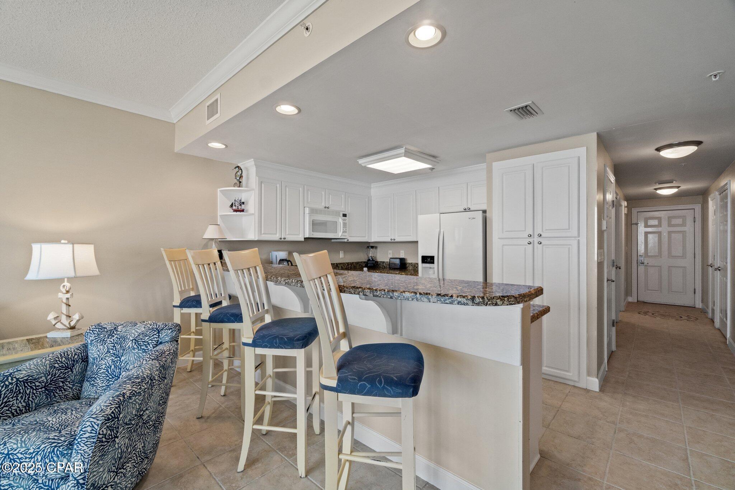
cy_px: 245
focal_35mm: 15
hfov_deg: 100.4
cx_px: 368
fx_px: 306
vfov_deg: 77.3
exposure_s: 1/2.5
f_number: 9
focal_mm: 10
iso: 400
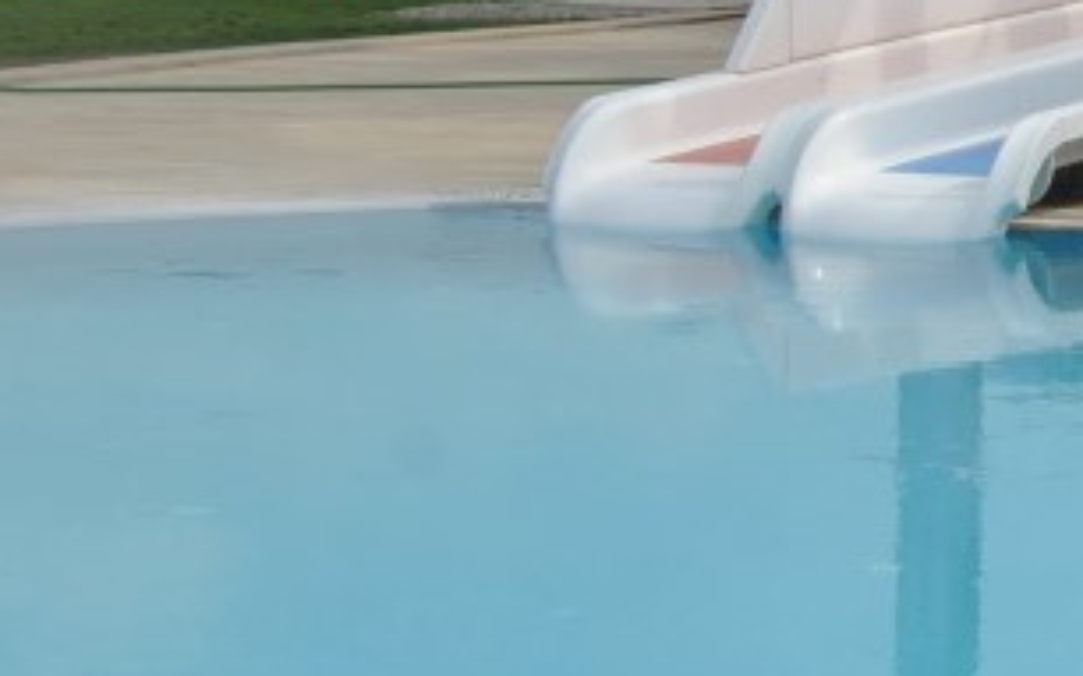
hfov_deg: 13.0
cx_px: 1828
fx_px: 4396
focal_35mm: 149
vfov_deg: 8.7
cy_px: -216
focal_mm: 26
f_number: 8
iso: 100
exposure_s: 1/250
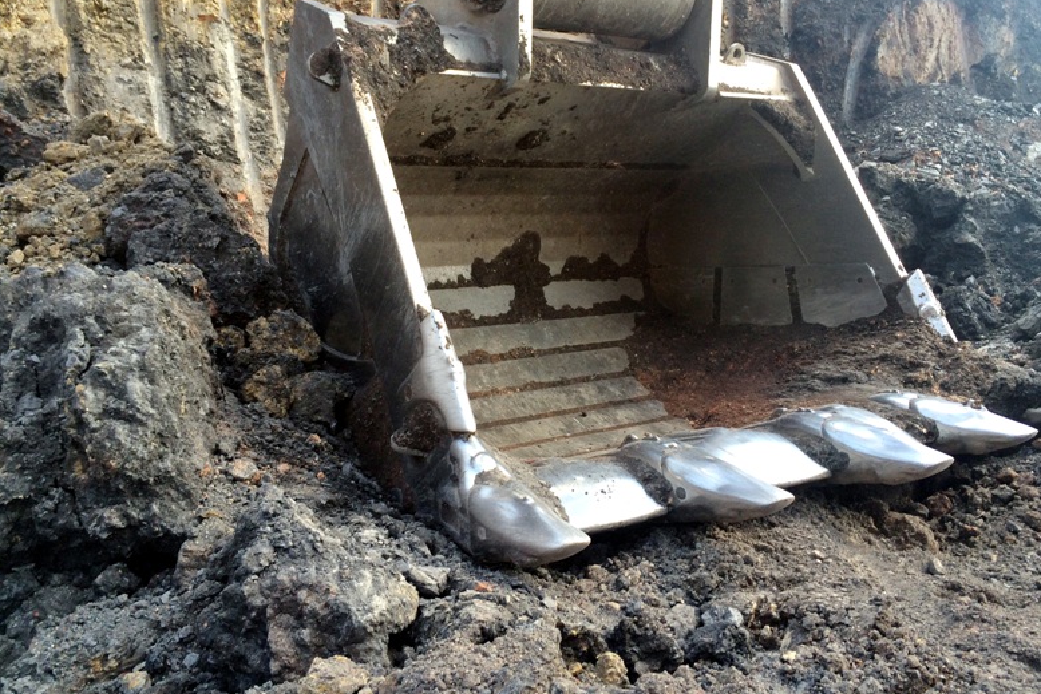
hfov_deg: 60.3
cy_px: 301
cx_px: 534
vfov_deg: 42.3
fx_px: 897
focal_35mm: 31
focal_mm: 4.15
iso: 50
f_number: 2.2
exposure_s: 1/120
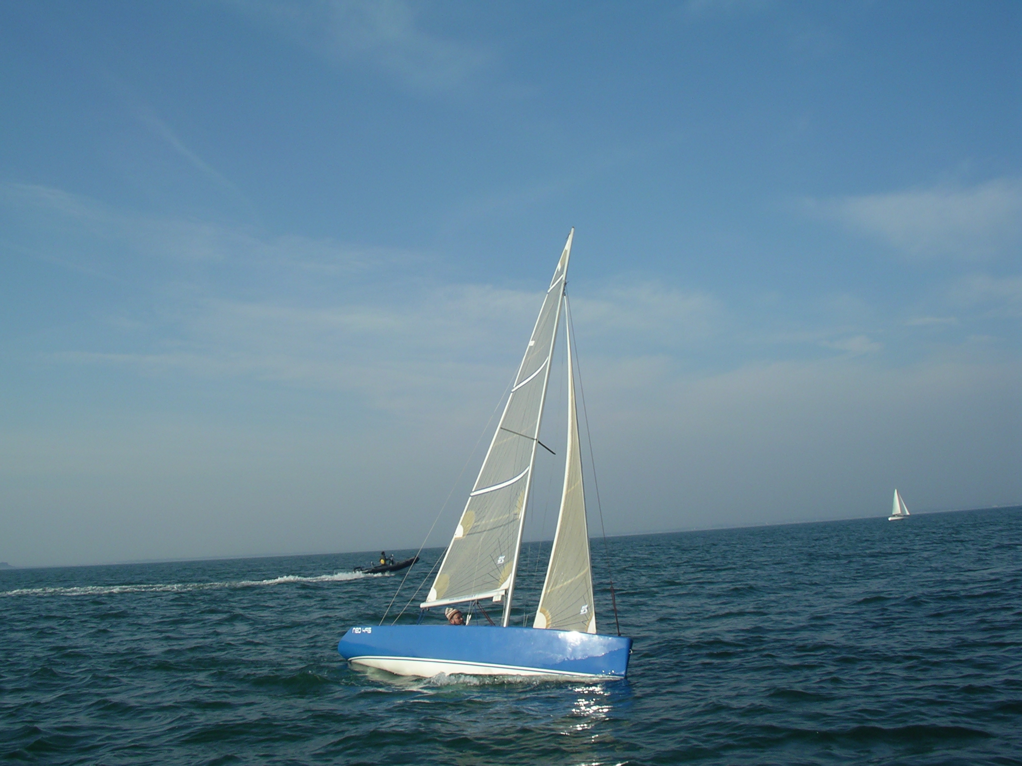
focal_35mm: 37
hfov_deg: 50.1
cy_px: 383
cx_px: 511
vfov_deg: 38.7
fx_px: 1092
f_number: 6.9
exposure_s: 1/250
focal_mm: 5.7
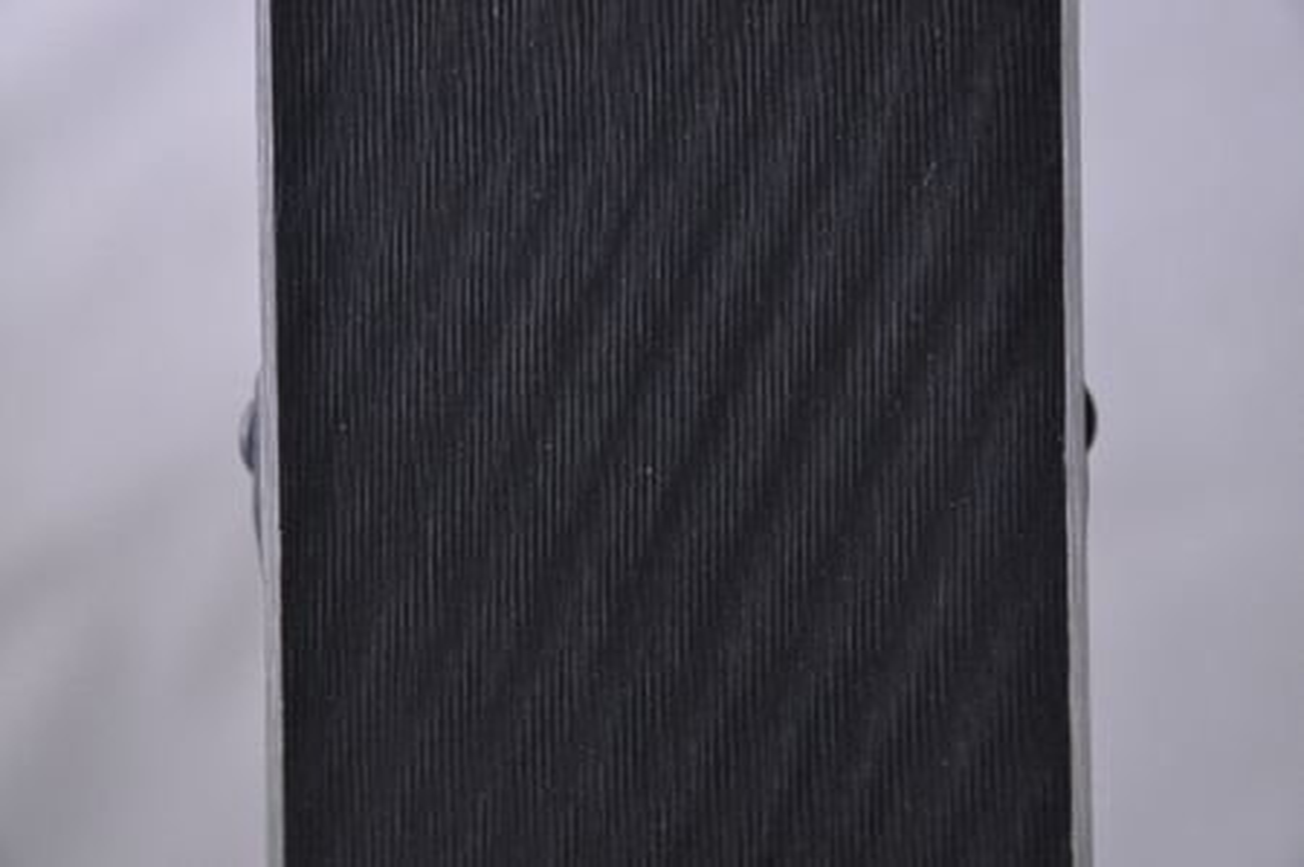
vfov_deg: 8.7
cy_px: 434
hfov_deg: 13.1
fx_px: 5699
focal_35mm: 158
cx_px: 652
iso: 3200
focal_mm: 105
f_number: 9.5
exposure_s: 1/125
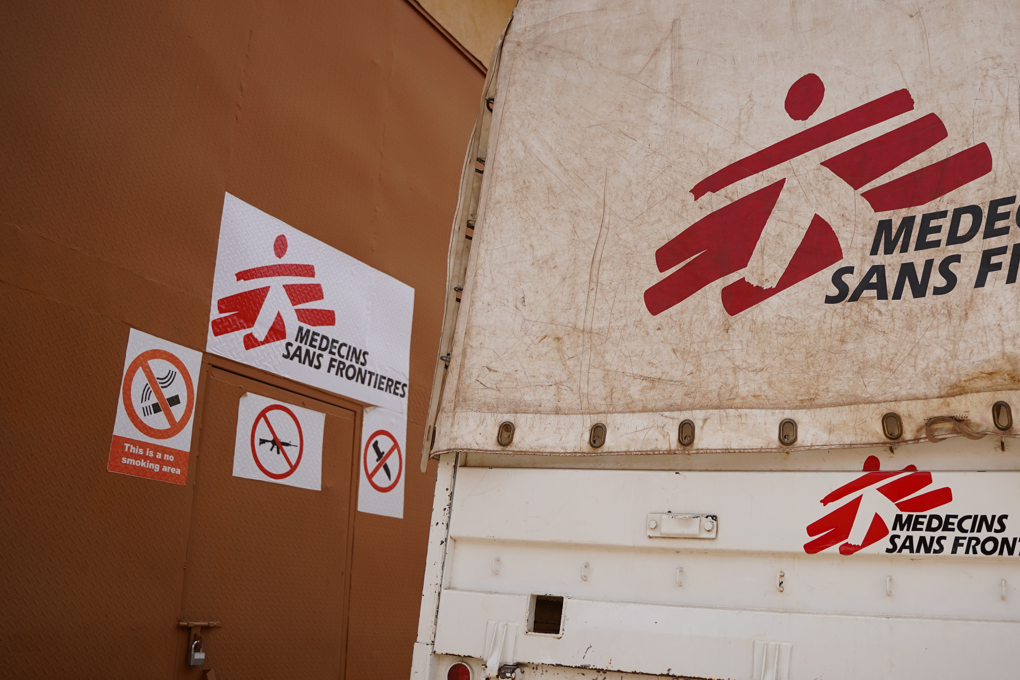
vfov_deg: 38.9
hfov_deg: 54.8
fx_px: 963
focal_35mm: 34
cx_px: 667
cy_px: 316
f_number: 2.8
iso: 400
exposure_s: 1/8000
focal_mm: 24
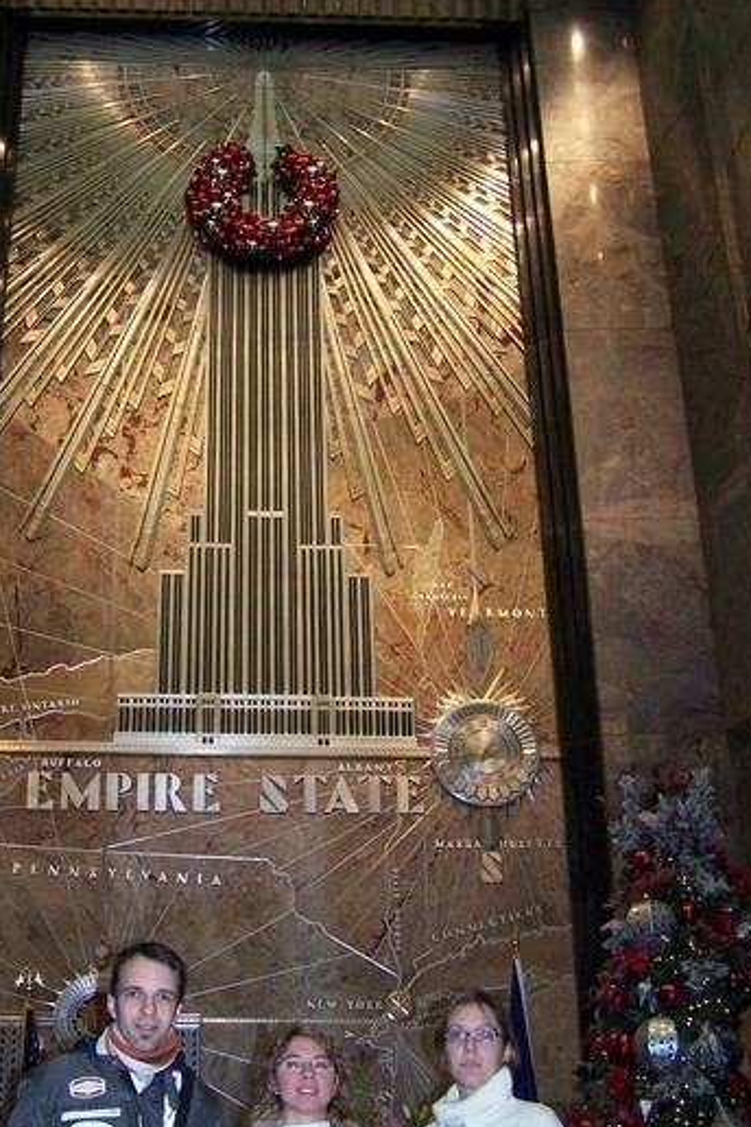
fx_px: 1439
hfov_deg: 29.1
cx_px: 277
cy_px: 636
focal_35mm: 46
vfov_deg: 42.7
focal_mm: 6.3
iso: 140
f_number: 2.8
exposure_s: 1/60
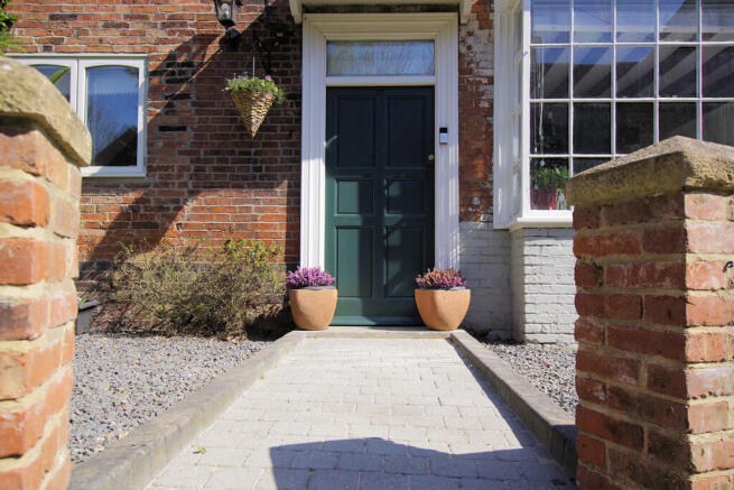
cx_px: 367
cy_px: 245
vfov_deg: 48.0
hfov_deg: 67.4
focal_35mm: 27
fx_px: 551
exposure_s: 1/400
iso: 200
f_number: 5
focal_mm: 18
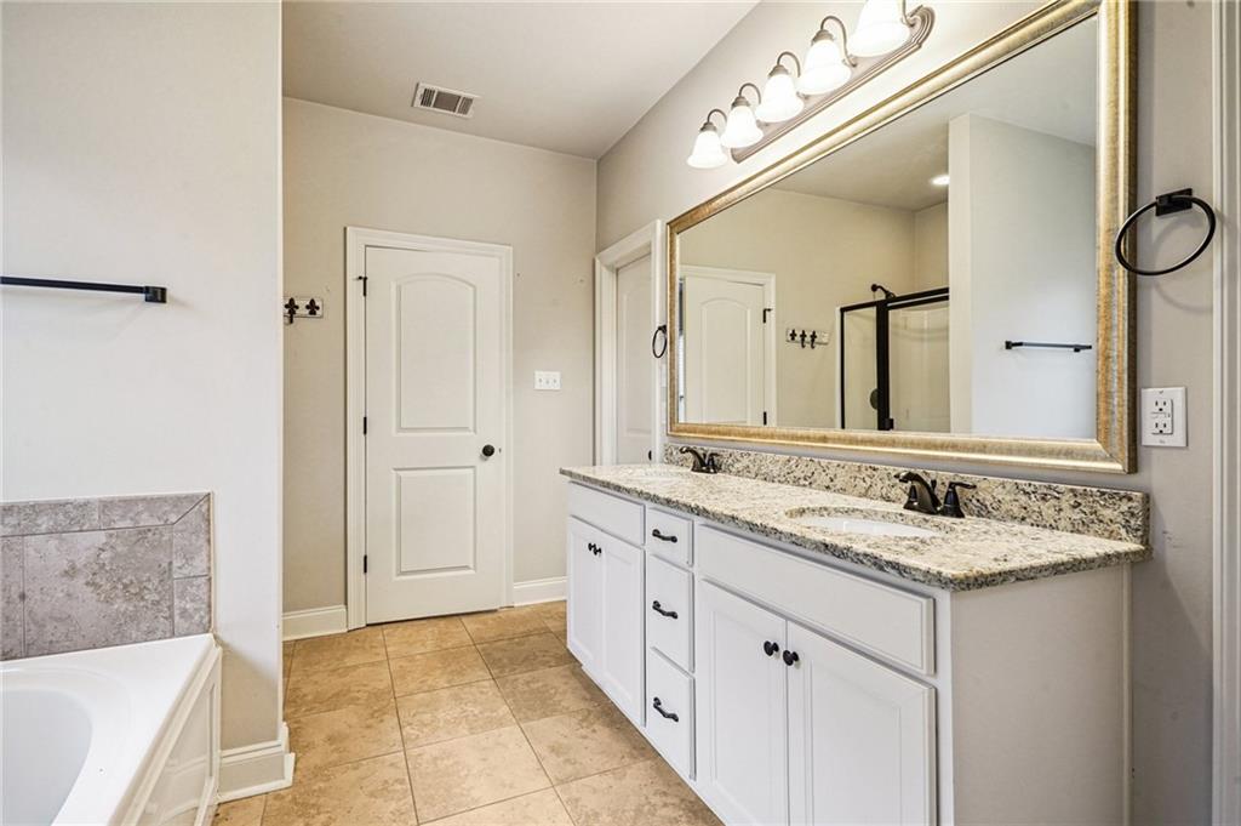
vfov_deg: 70.3
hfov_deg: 93.3
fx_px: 586
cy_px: 413
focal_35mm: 17
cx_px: 620
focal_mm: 17
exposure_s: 1/8
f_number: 11
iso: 800
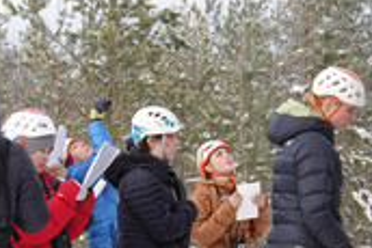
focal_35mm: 230
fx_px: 2379
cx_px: -108
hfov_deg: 8.8
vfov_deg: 6.0
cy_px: 265
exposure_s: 1/320
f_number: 3.5
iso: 100
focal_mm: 32.39
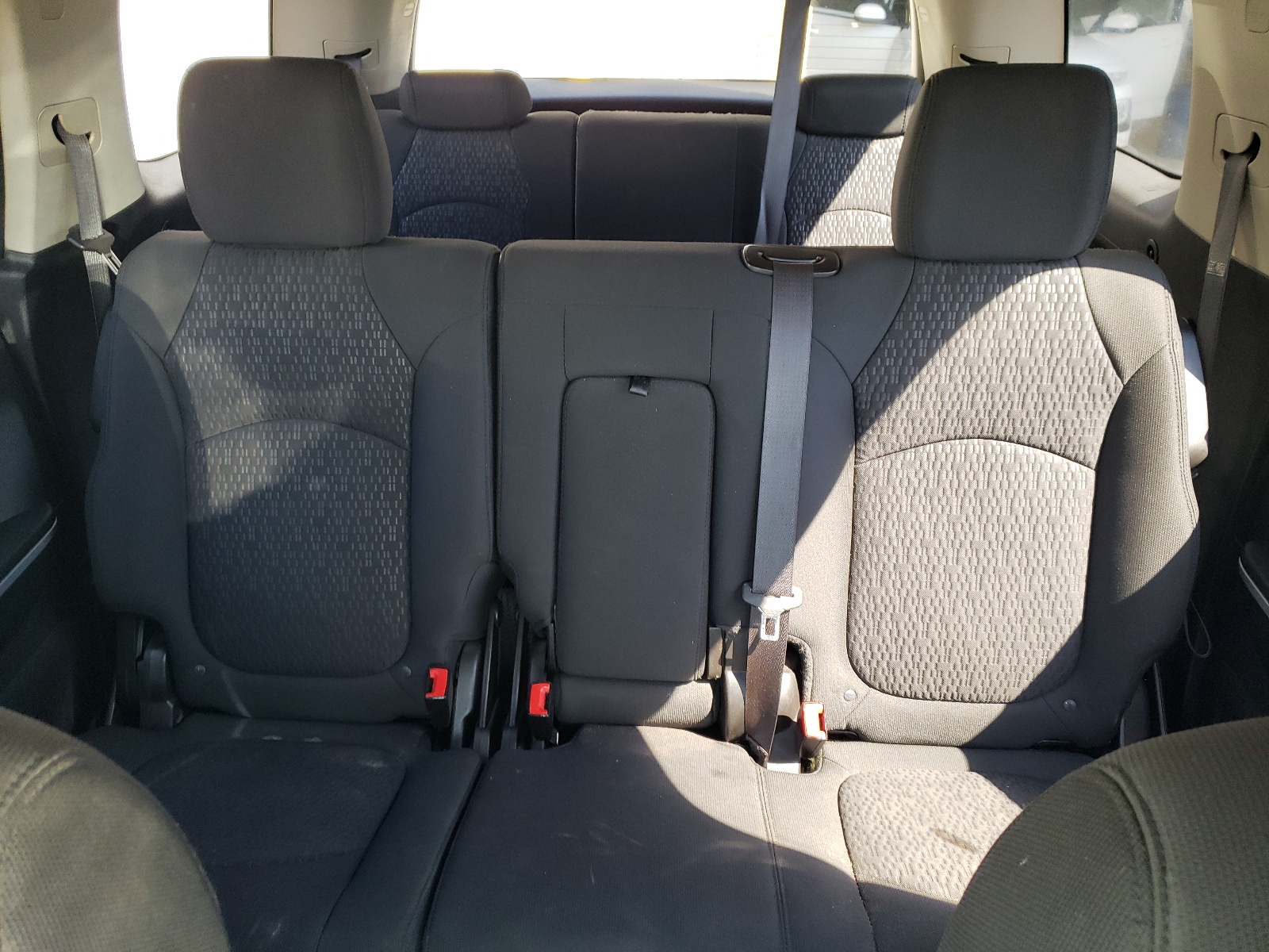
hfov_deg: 67.3
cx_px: 634
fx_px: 953
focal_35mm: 26
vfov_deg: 53.1
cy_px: 476
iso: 84
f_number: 1.5
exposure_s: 1/60.2
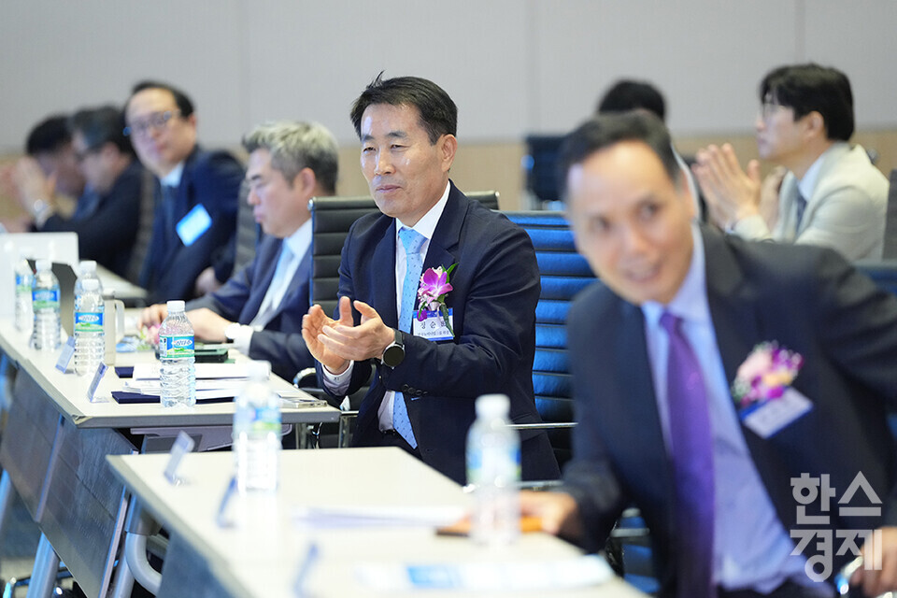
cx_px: 448
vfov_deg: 6.9
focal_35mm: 200
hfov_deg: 10.3
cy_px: 299
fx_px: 4983
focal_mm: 200
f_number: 2.8
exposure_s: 1/125
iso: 3200
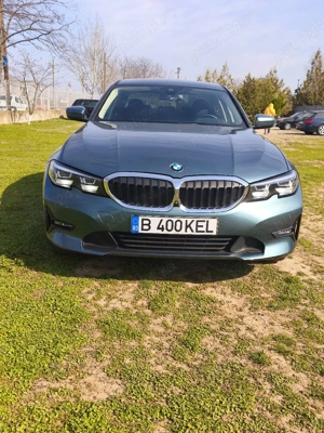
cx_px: 162
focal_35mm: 35
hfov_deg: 40.7
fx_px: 437
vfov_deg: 52.6
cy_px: 216
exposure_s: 1/3333
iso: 80
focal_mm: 5.35
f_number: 1.7
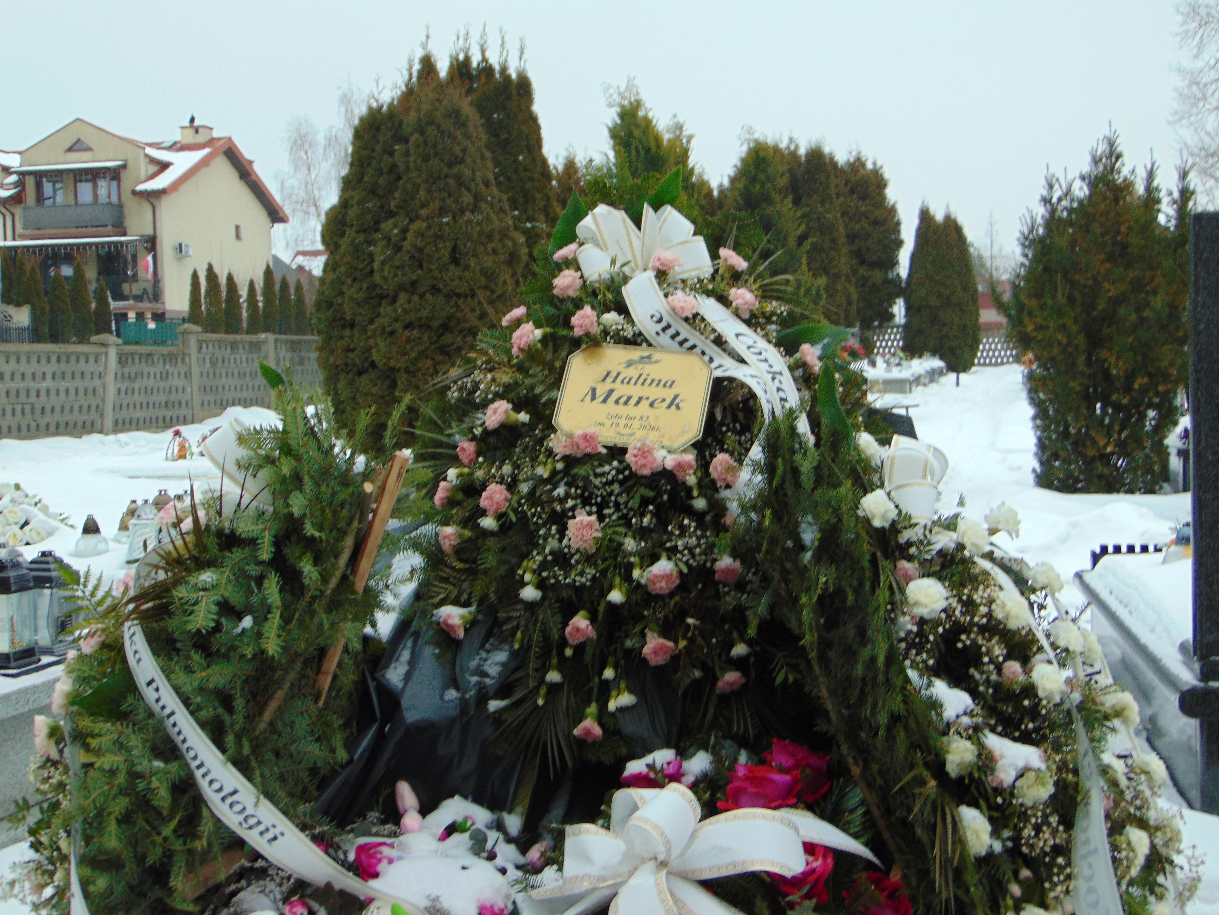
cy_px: 458
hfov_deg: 44.8
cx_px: 610
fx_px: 1479
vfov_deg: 34.3
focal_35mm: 42
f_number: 3.3
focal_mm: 7.6
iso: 80
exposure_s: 1/100
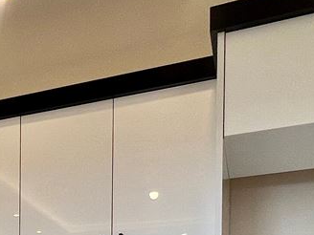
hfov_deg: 30.5
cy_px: 352
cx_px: -26
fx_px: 517
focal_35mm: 57
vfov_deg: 21.5
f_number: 1.8
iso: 80
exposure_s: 1/100
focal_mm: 1.57
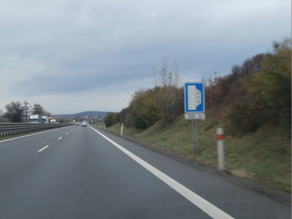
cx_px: 146
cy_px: 110
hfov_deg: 28.6
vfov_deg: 21.6
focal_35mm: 68
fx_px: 574
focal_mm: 12.1
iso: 100
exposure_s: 1/60
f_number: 4.7
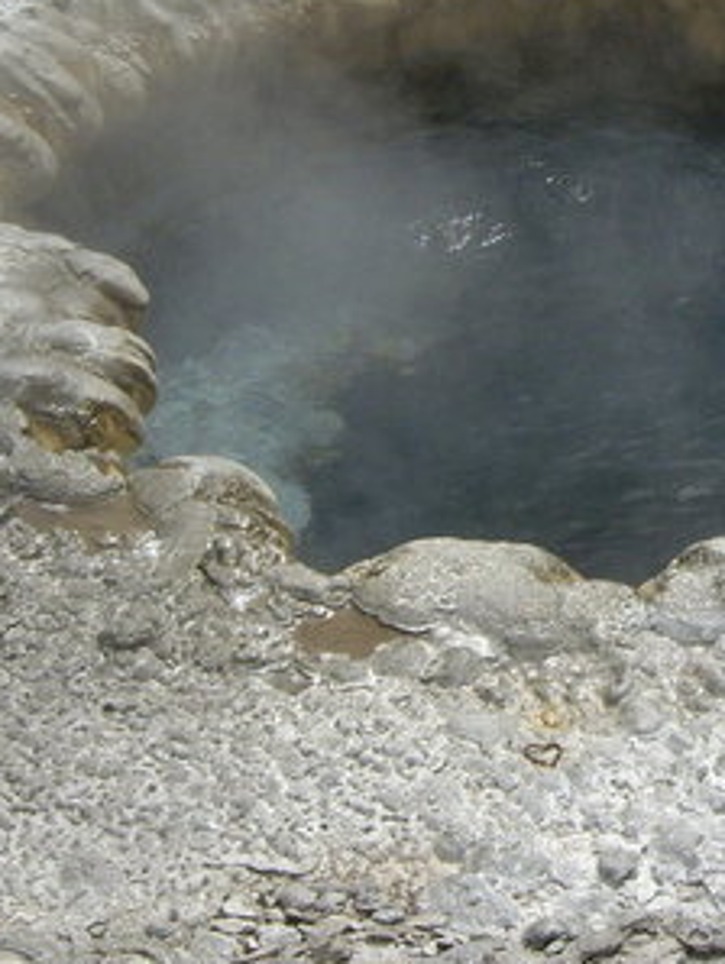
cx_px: 725
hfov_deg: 12.4
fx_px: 3290
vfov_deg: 16.6
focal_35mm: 118
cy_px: 272
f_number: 5.2
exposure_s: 1/800
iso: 100
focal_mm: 9
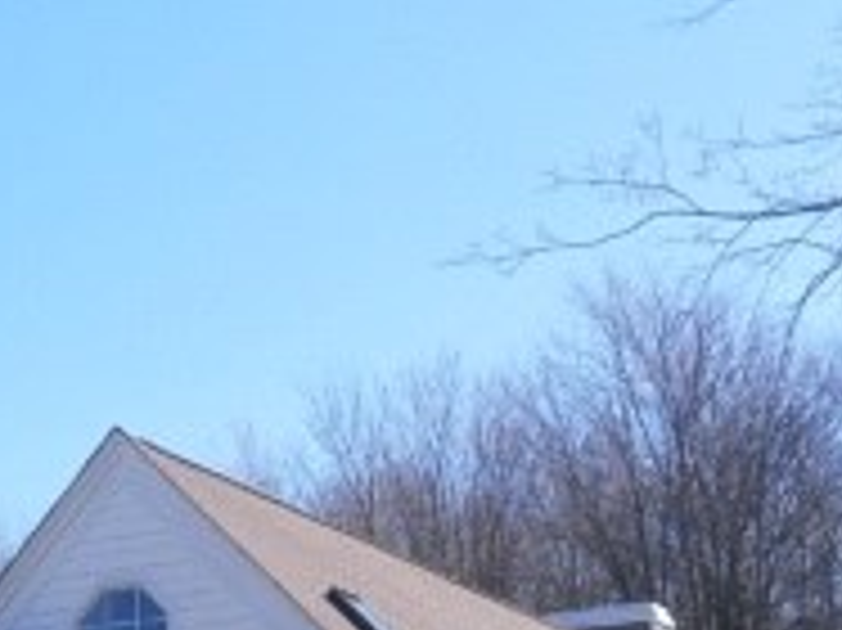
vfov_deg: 15.6
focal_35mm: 89
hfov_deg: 22.0
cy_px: 855
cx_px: 374
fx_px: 2163
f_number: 2.8
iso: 100
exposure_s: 1/1000
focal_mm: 4.7
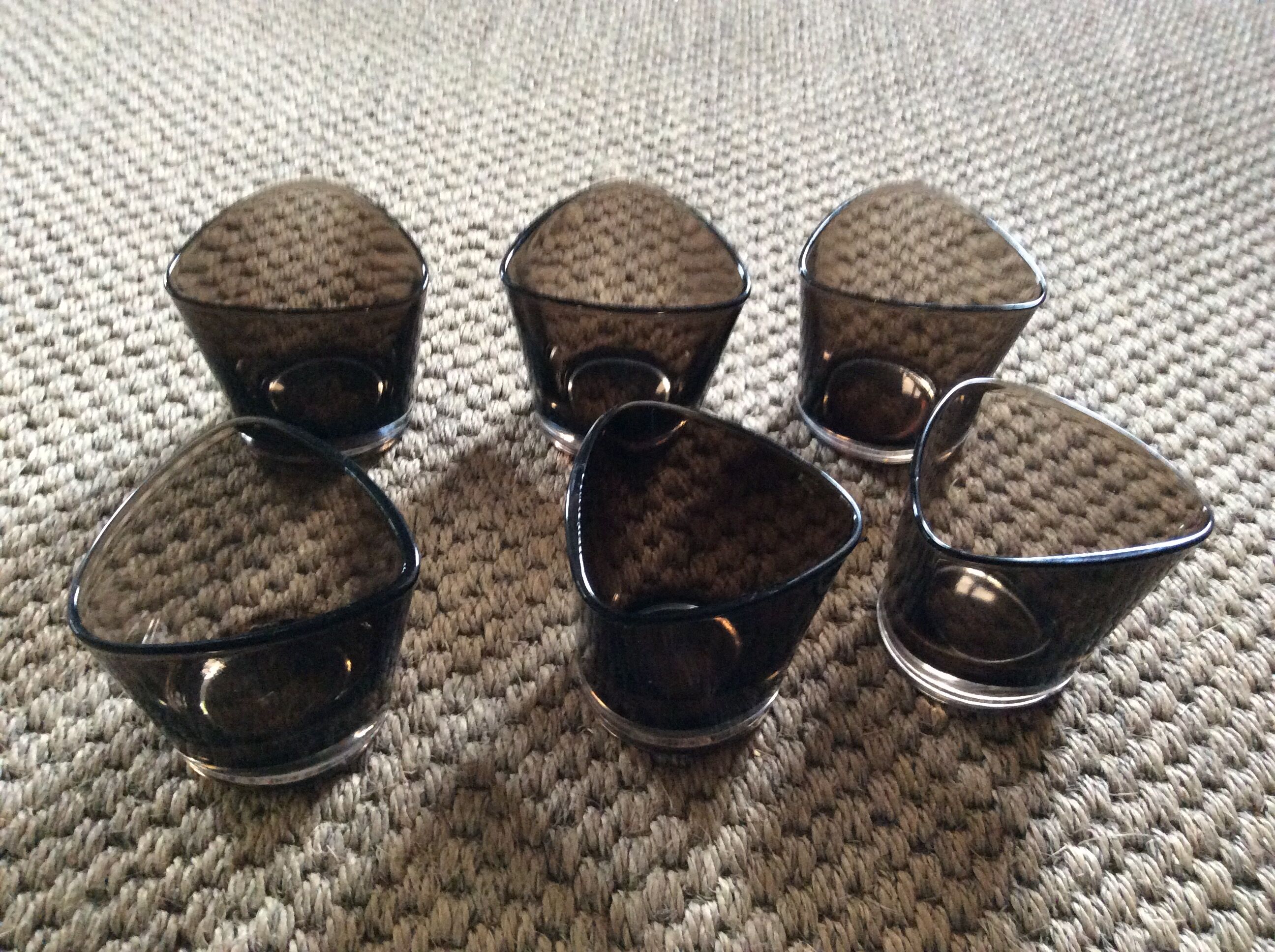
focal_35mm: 32
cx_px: 638
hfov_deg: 56.9
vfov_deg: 44.1
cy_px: 476
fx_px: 1177
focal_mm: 3.3
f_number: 2.4
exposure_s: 1/25
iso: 250
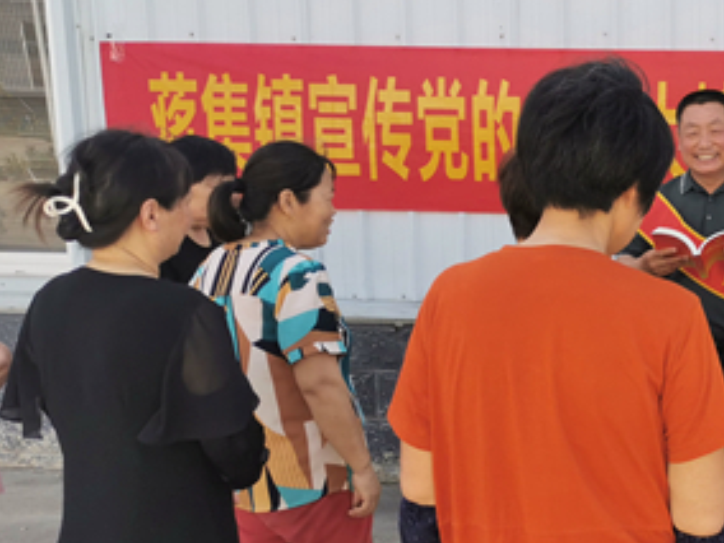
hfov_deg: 31.1
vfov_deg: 25.6
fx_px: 1192
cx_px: 737
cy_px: 308
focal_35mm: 57
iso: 50
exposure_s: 1/781
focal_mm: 5.58
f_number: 1.8
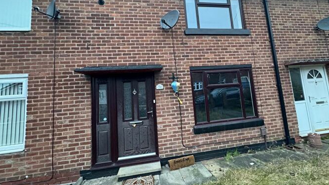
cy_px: 76
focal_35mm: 16
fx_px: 140
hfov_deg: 99.4
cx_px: 169
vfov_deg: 66.6
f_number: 2.2
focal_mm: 2.22
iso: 400
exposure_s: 1/60
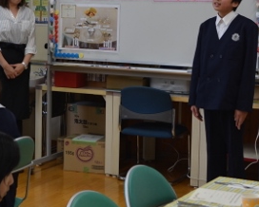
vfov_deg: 15.4
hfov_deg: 19.3
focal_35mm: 99
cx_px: 74
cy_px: 35
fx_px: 759
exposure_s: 1/100
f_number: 4.8
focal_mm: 32
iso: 400
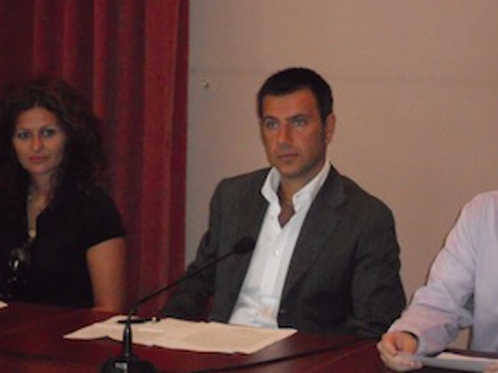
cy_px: 195
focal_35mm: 136
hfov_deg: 14.5
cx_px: 277
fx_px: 1955
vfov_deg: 10.9
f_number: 5.9
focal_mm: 19.6
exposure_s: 1/60
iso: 1600
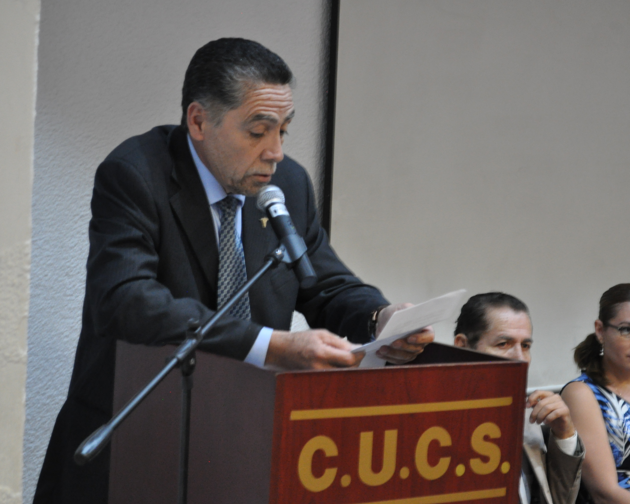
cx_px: 372
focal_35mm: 94
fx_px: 1745
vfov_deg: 16.4
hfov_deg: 20.4
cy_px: 251
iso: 1600
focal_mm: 55
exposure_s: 1/8
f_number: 5.6
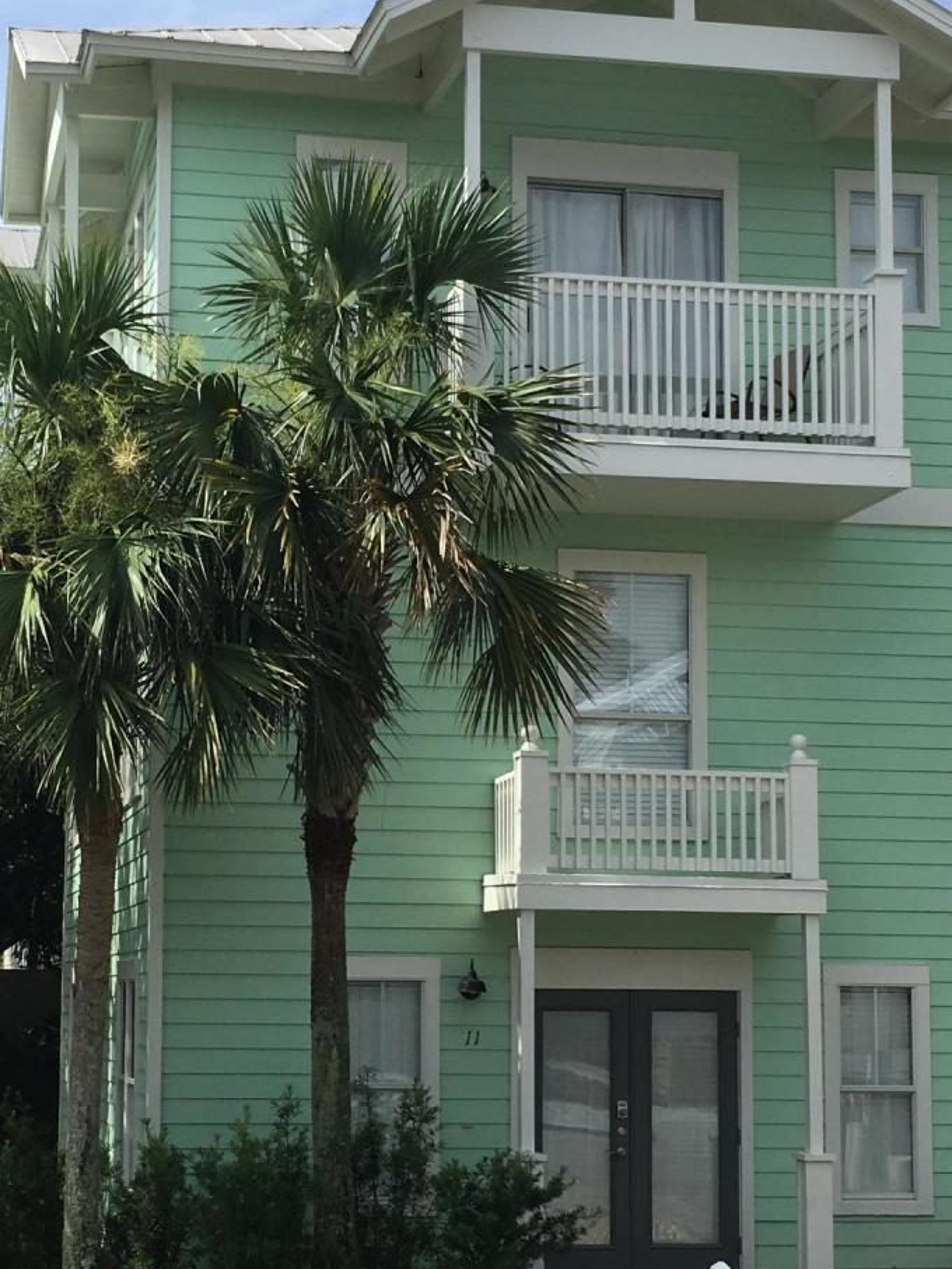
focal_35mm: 64
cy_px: 748
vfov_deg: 30.2
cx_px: 333
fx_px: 2346
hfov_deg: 22.9
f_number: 2.2
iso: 25
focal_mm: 4.15
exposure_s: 1/1832
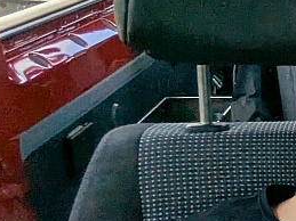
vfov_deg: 18.6
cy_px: 144
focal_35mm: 79
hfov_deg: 14.7
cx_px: 719
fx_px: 675
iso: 47
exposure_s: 1/710
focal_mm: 2.35
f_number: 2.2
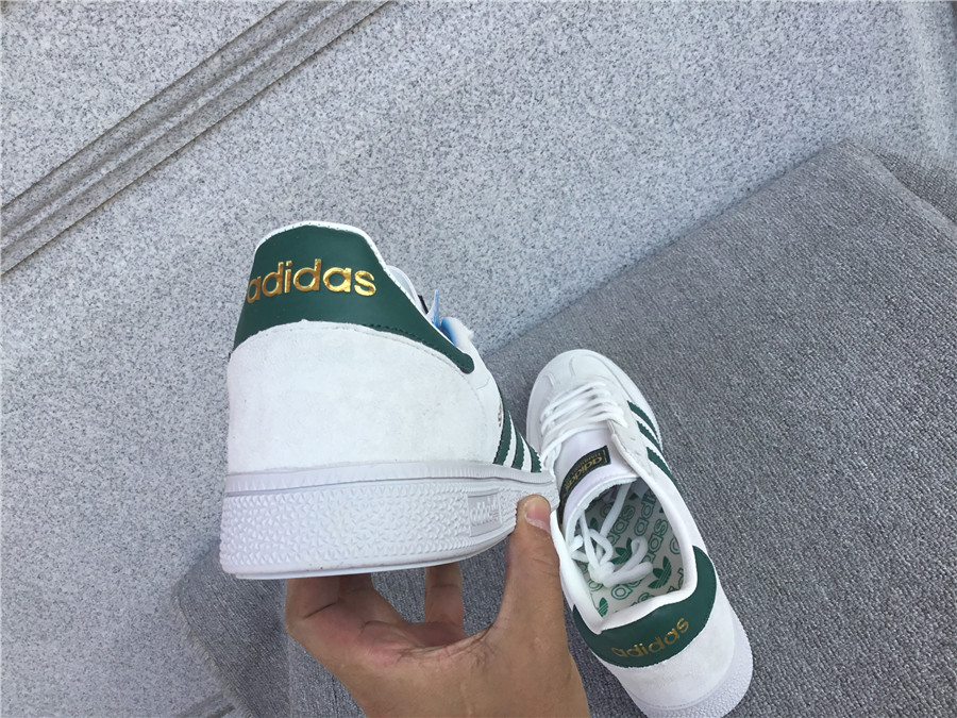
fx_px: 857
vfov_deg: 45.4
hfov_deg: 58.4
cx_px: 478
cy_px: 359
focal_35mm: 31
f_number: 2.4
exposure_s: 1/515
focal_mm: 3.3
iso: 25
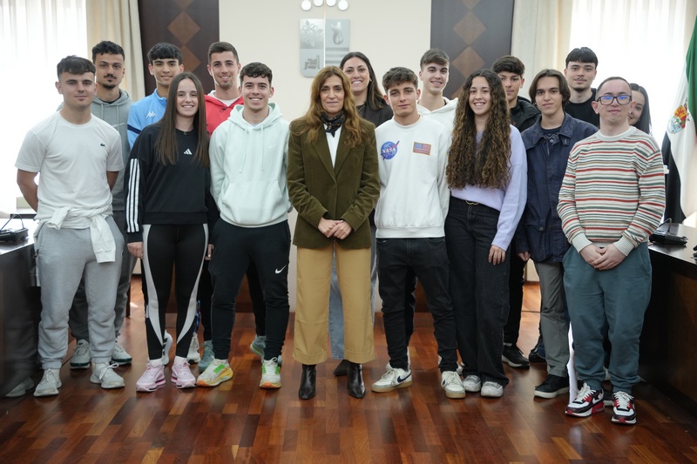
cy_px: 232
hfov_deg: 38.2
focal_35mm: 52
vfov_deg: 26.0
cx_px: 348
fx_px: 1007
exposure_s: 1/160
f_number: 4
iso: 2000
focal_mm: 52
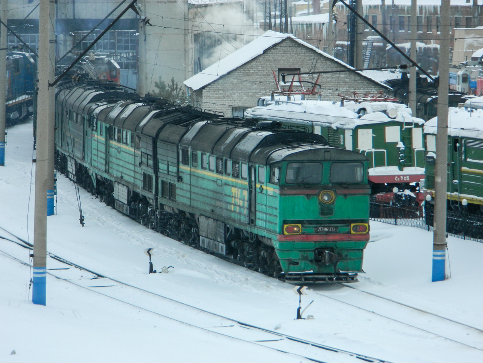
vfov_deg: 6.7
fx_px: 3084
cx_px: 242
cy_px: 182
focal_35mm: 221
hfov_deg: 9.0
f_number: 5.4
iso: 80
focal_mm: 39.7
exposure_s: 1/160
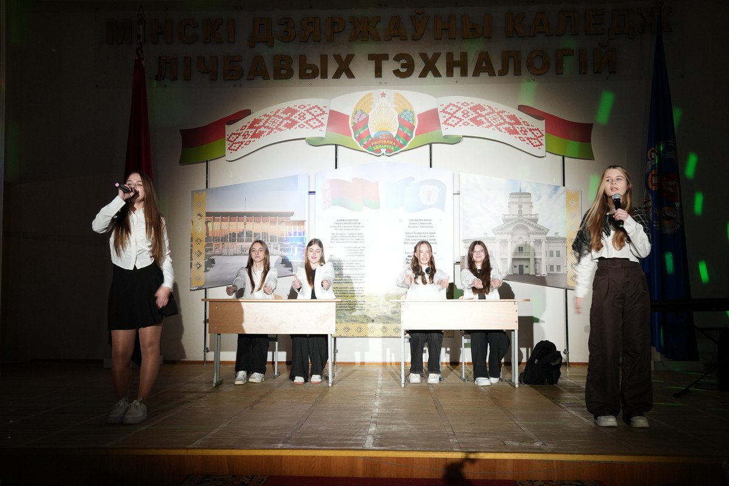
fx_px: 810
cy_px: 243
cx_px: 364
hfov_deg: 48.5
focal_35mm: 40
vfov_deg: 33.4
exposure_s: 1/60
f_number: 8
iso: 2500
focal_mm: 40
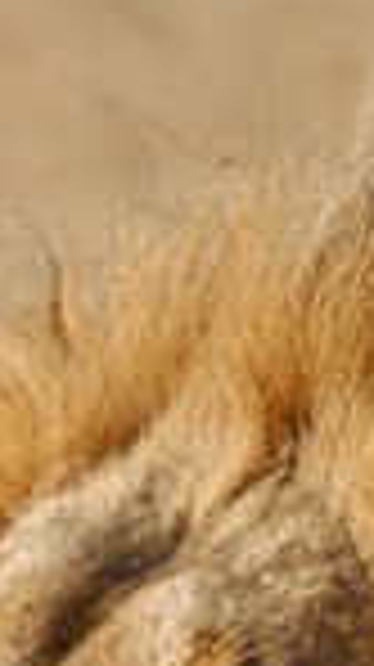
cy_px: 875
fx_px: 56192
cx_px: 230
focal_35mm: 3180
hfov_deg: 0.4
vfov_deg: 0.7
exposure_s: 1/1000
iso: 560
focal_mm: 500
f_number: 6.3
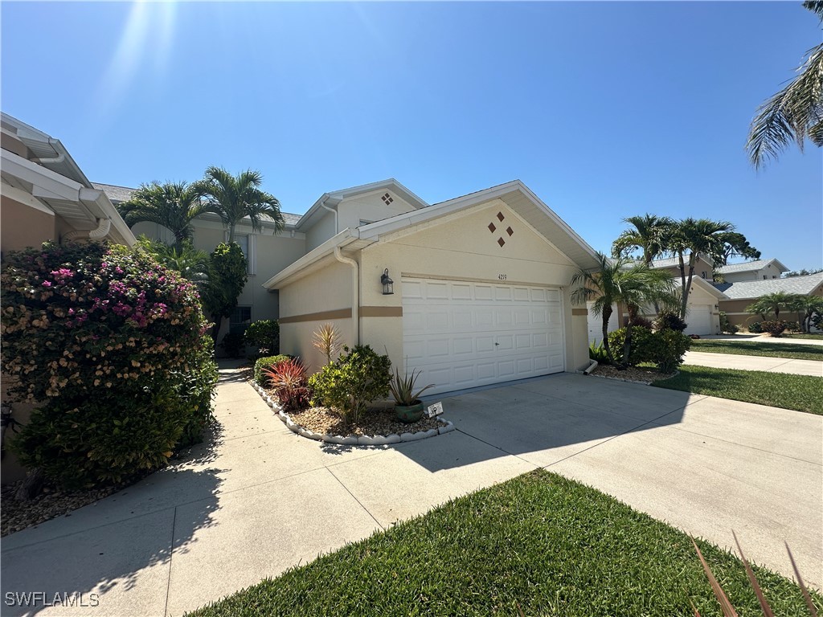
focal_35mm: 14
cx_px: 412
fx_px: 333
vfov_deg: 85.7
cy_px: 308
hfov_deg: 102.1
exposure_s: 1/1770
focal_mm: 2.22
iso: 40
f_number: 2.2
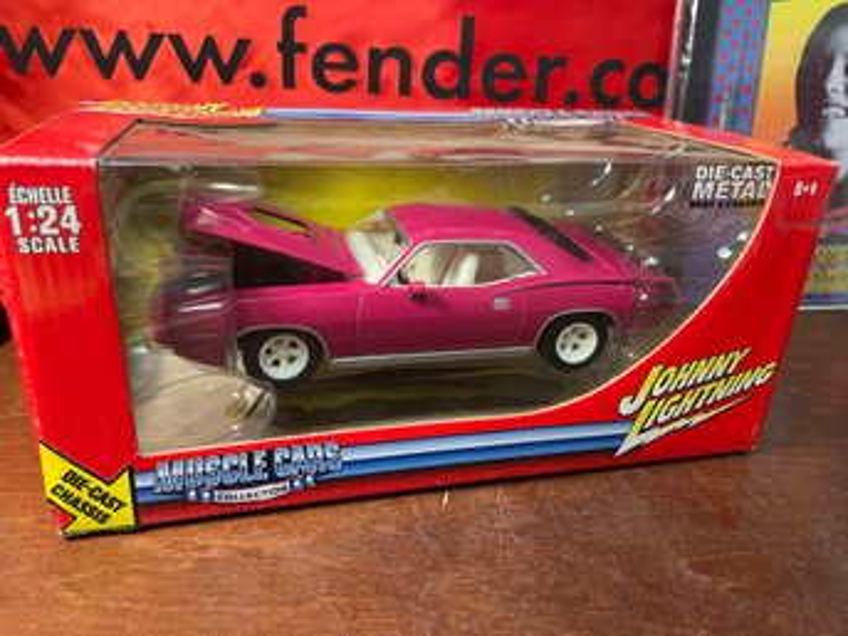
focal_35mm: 26
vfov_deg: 53.0
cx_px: 424
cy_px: 318
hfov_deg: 67.3
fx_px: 637
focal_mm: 4.2
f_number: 1.6
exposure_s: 1/60
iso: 160
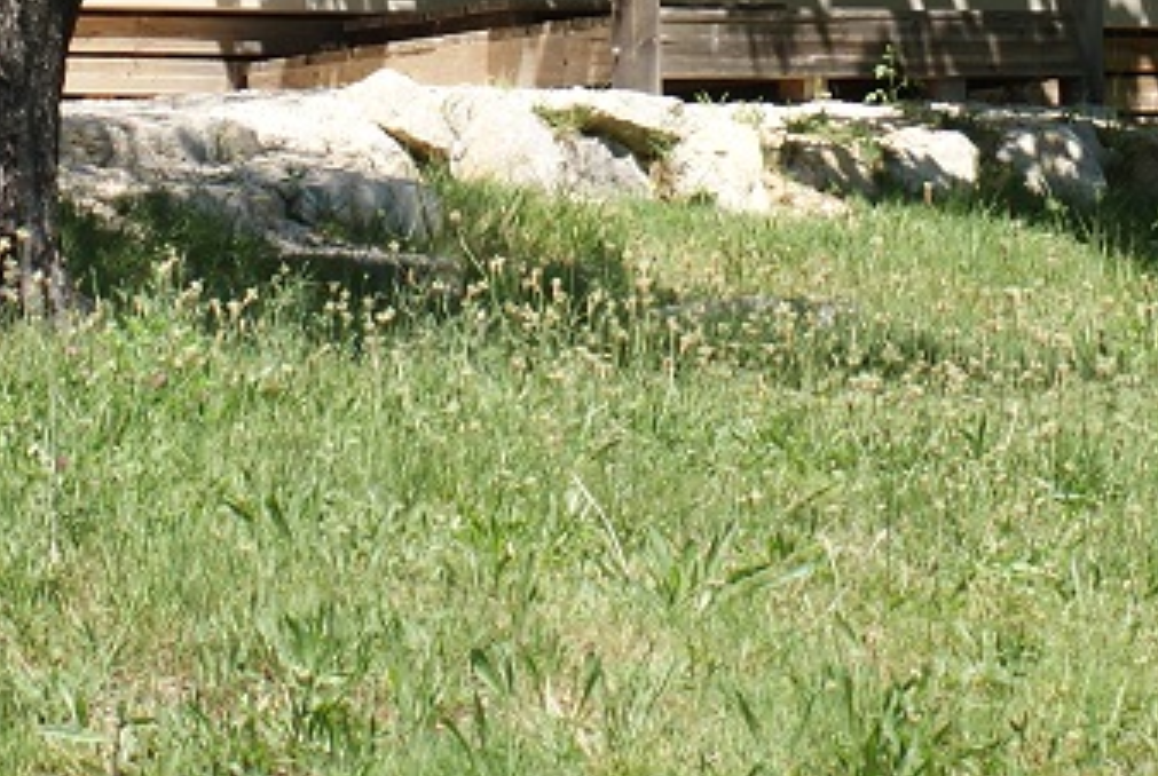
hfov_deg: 5.5
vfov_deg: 3.7
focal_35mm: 372
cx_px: 352
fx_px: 11987
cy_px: -512
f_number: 7.1
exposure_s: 1/160
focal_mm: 70
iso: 100
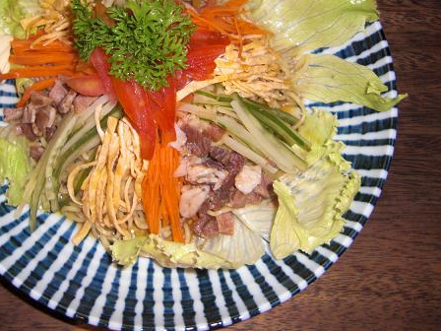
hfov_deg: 46.5
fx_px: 510
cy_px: 96
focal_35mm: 40
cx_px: 174
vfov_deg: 35.4
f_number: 2.6
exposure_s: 1/60
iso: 100
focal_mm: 4.9
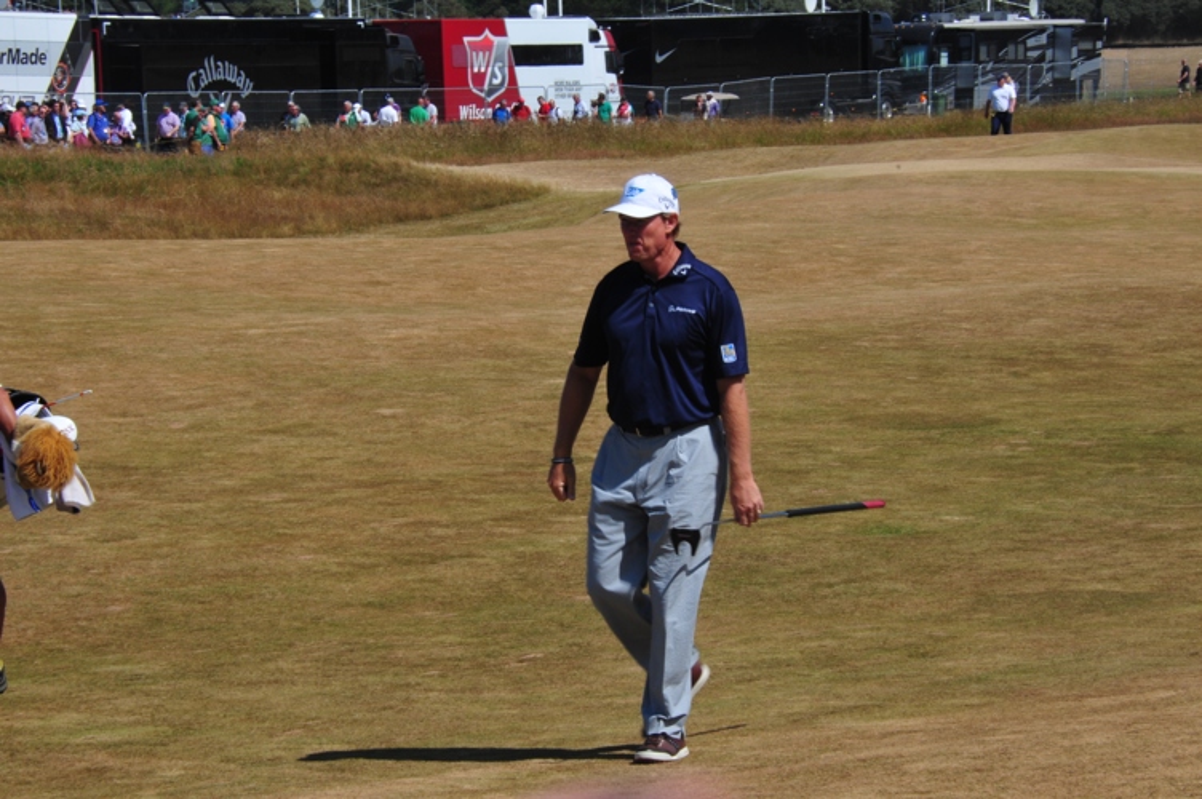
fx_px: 4754
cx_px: 601
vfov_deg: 9.6
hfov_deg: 14.4
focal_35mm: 142
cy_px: 400
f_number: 25
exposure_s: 1/100
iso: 400
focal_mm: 95
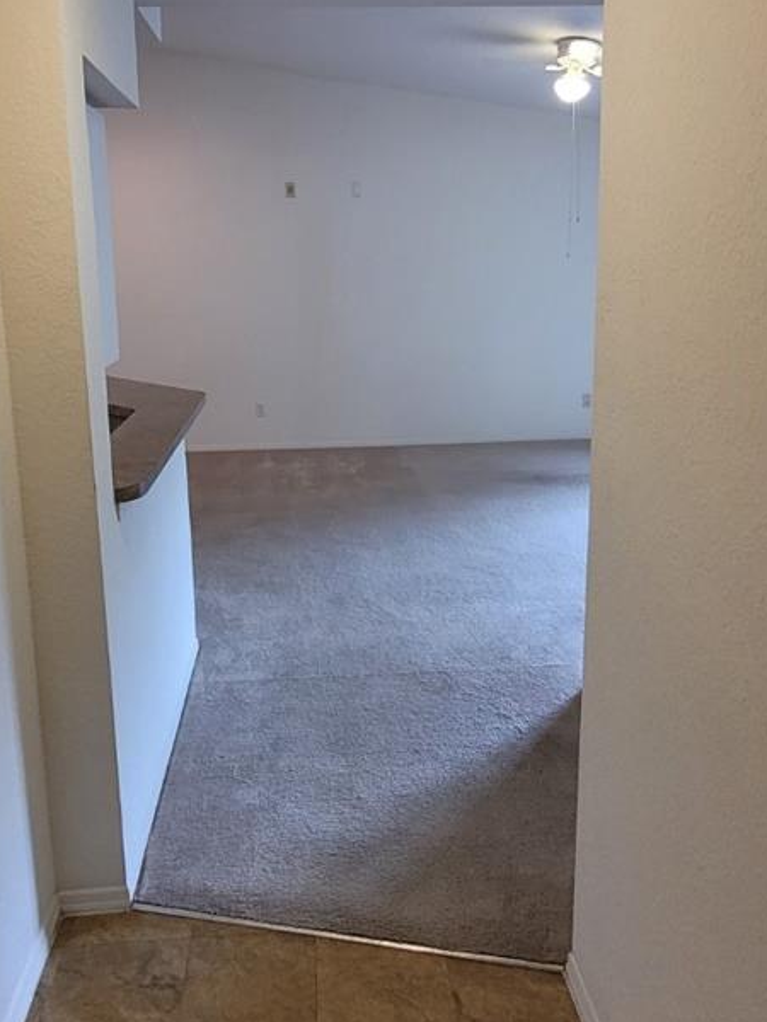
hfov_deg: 53.0
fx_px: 768
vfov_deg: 66.4
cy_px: 388
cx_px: 343
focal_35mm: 26
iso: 160
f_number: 2.2
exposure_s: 1/60
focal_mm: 1.74
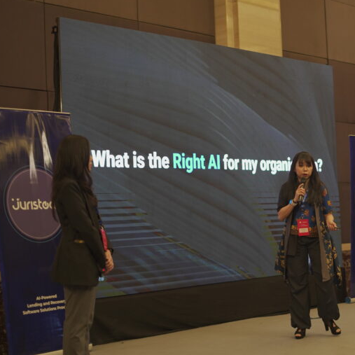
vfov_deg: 25.7
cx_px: 258
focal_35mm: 67
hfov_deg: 25.5
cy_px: 183
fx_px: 777
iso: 1600
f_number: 1.8
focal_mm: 50
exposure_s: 1/125
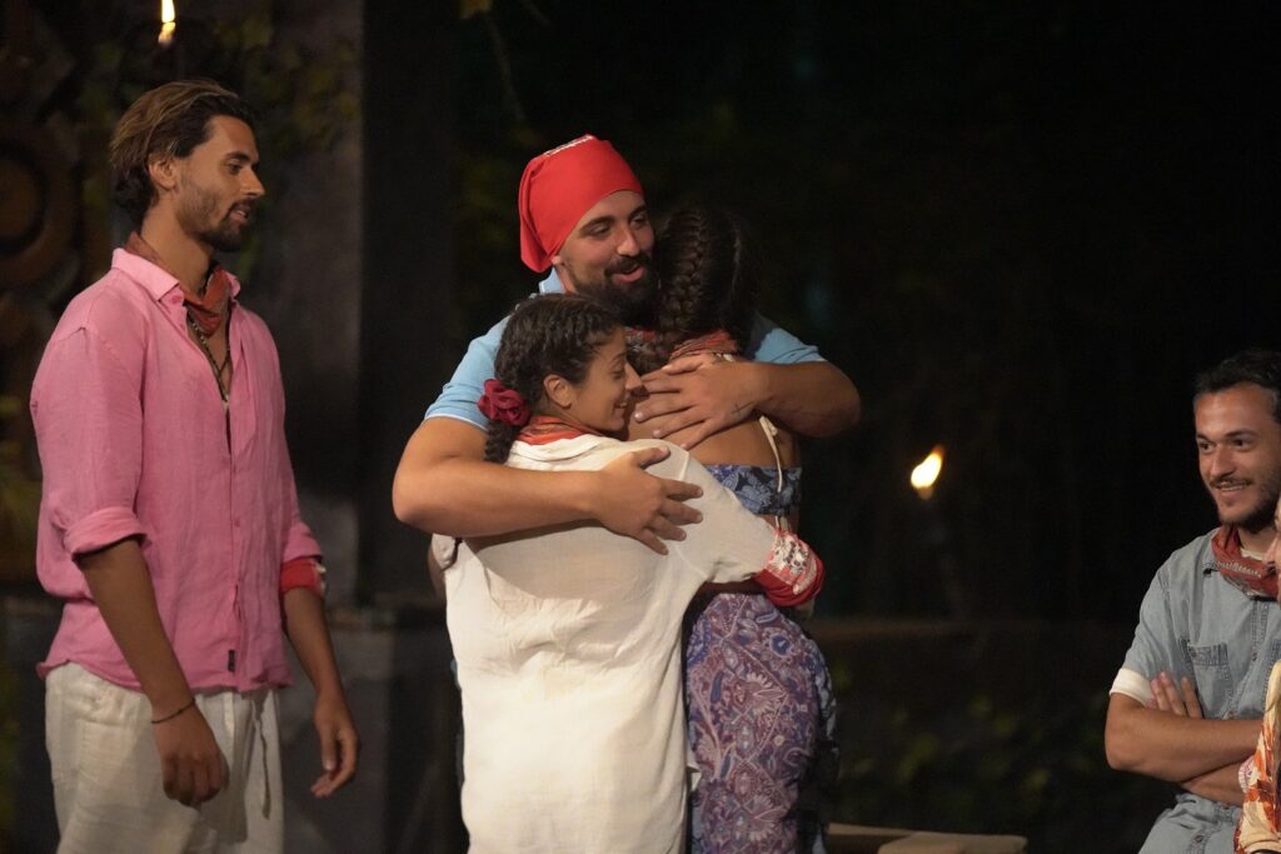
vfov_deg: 7.0
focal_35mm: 197
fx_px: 7010
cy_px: 427
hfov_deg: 10.4
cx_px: 640
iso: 20000
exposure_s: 1/1250
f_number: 2.8
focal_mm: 197
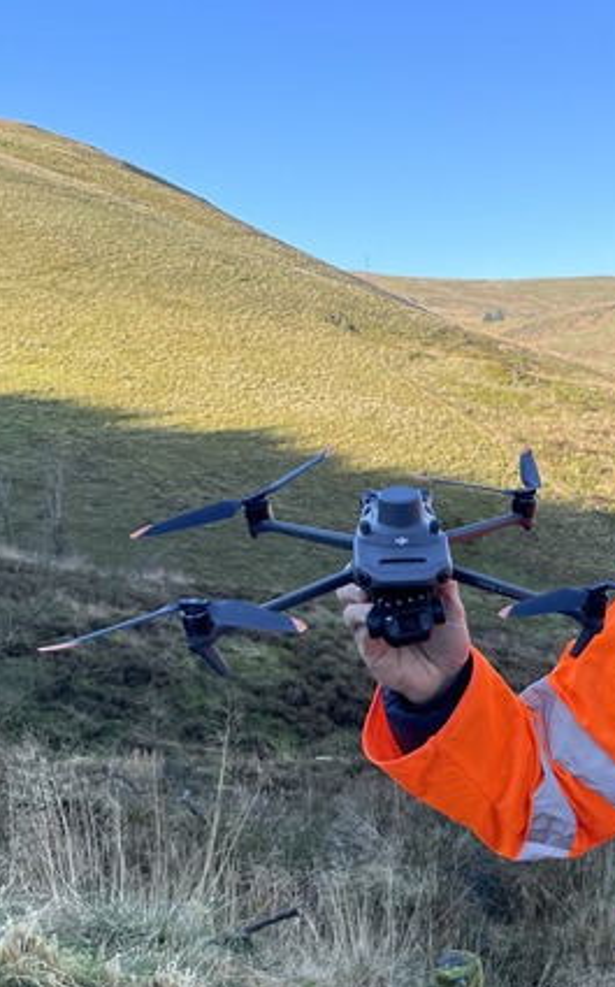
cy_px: 495
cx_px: 494
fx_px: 994
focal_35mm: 37
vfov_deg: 52.8
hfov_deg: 33.4
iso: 32
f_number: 1.6
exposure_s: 1/963
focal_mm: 4.2
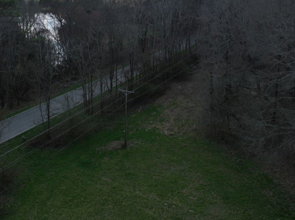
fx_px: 324
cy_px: 47
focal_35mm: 38
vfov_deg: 36.5
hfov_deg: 48.5
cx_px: 110
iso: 170
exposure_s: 1/400
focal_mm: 12.29
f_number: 2.8
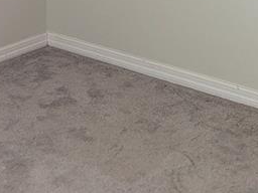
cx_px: 85
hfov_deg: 20.4
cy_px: 17
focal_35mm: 96
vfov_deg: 15.2
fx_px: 716
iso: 370
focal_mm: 4.53
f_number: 1.7
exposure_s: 1/120
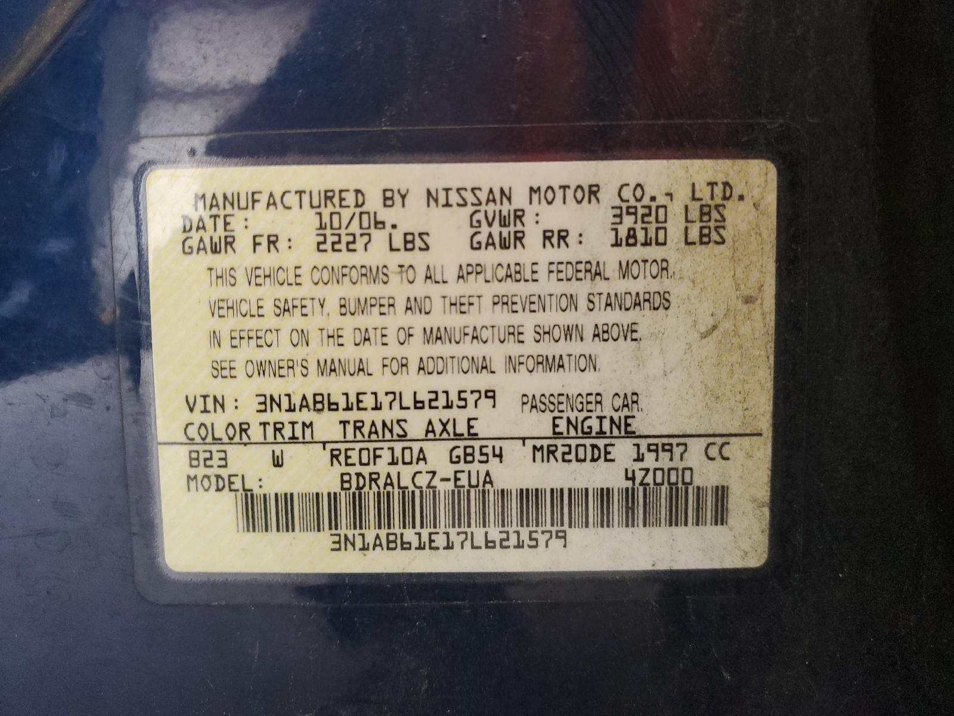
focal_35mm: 26
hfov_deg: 67.3
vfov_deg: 53.1
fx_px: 717
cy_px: 358
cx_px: 477
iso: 113
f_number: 1.5
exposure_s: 1/60.2
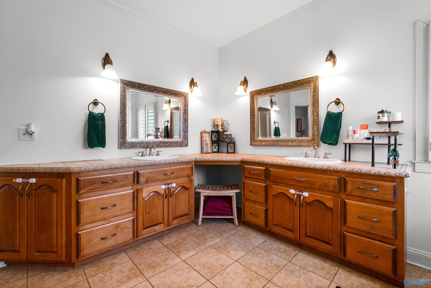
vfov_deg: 77.3
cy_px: 144
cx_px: 216
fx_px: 180
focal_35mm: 15
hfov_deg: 100.4
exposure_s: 1/4
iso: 640
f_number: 7.1
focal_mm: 10
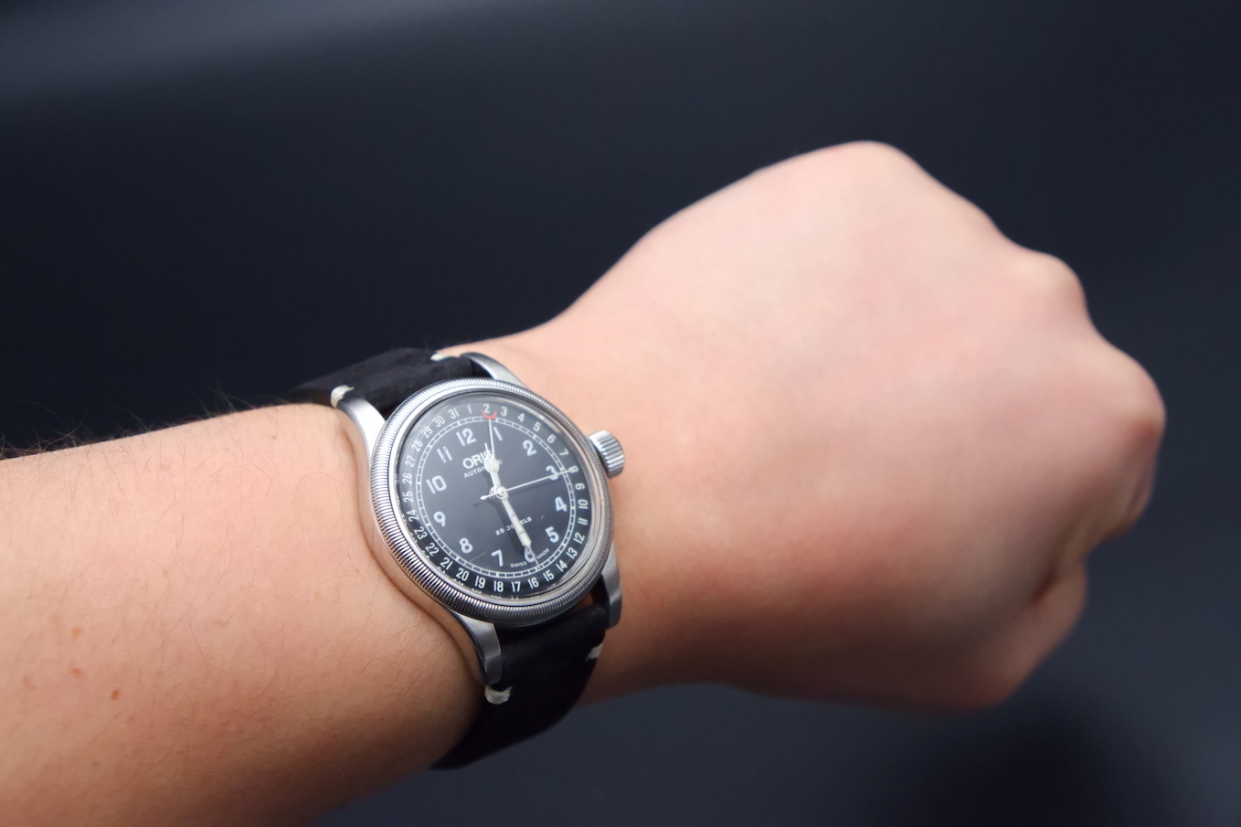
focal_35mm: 60
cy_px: 414
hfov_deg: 33.4
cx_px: 620
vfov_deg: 22.6
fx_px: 2068
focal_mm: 40.7
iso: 6400
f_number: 6.4
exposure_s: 1/4000
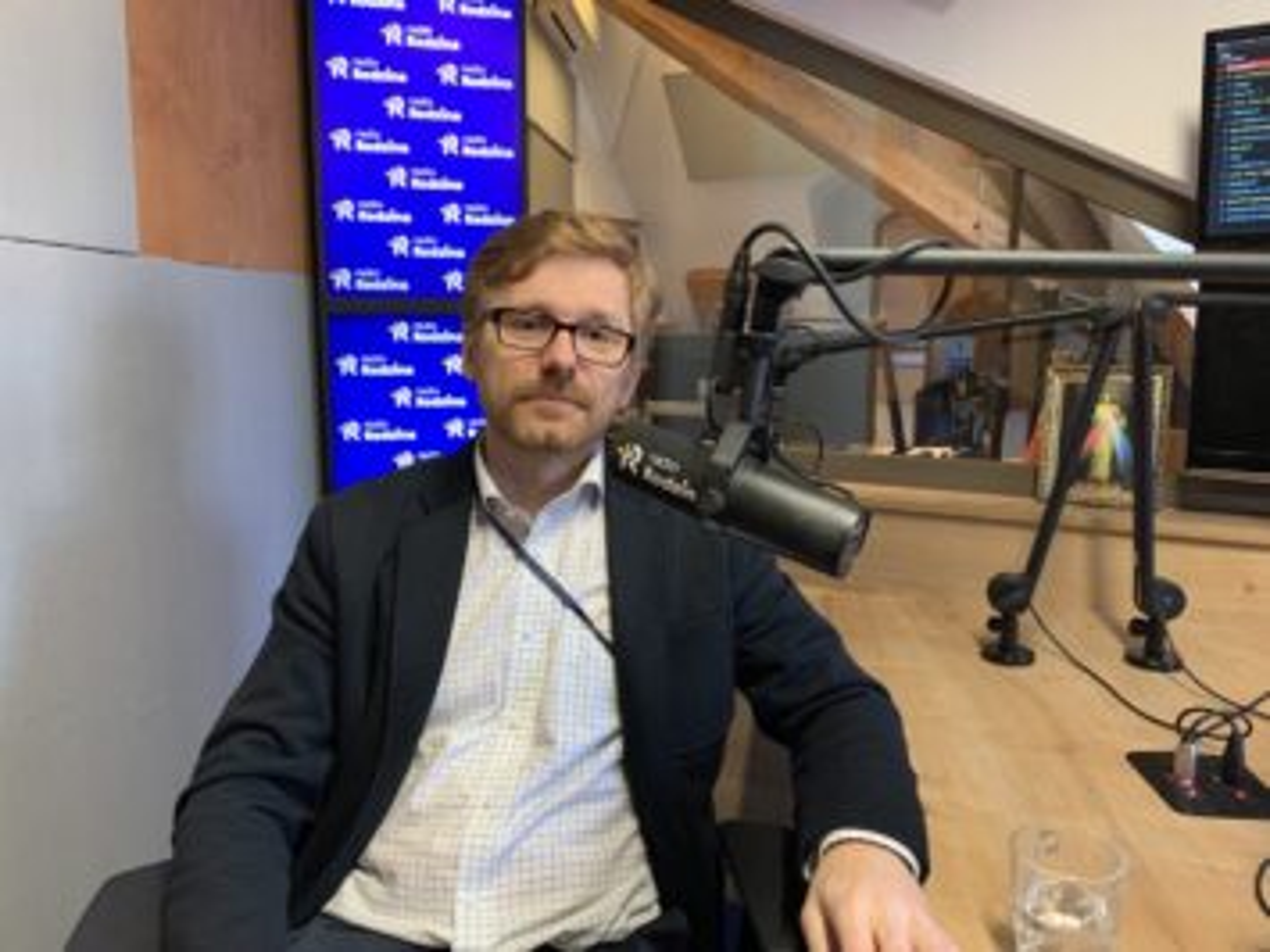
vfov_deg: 53.0
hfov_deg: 67.3
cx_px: 635
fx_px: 954
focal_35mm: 26
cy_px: 476
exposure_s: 1/50
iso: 250
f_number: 1.8
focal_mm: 4.25
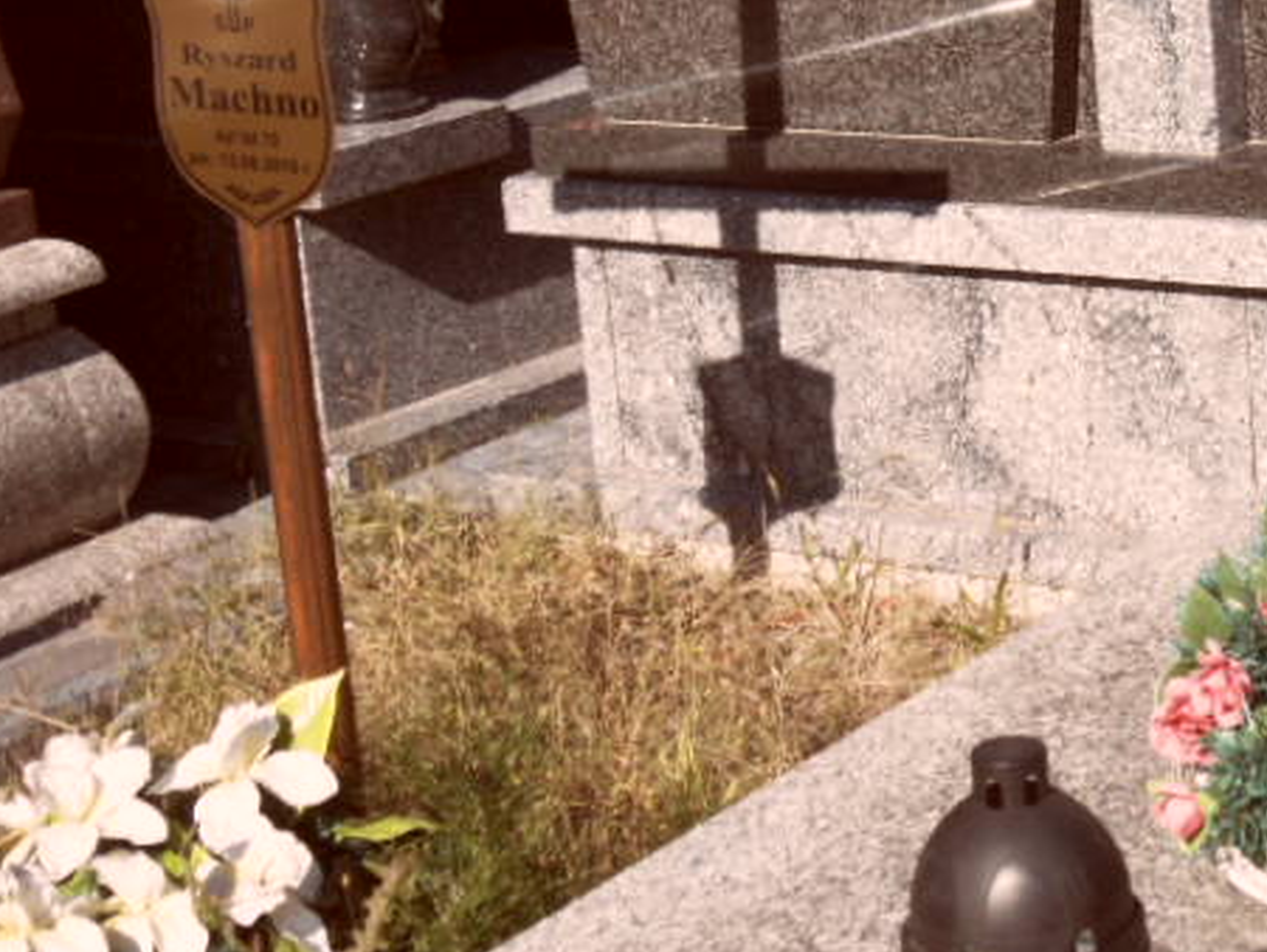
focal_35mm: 91
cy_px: 130
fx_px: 3333
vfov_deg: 16.1
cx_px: 1290
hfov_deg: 20.8
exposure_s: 1/1000
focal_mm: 6.5
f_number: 3.6
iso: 80
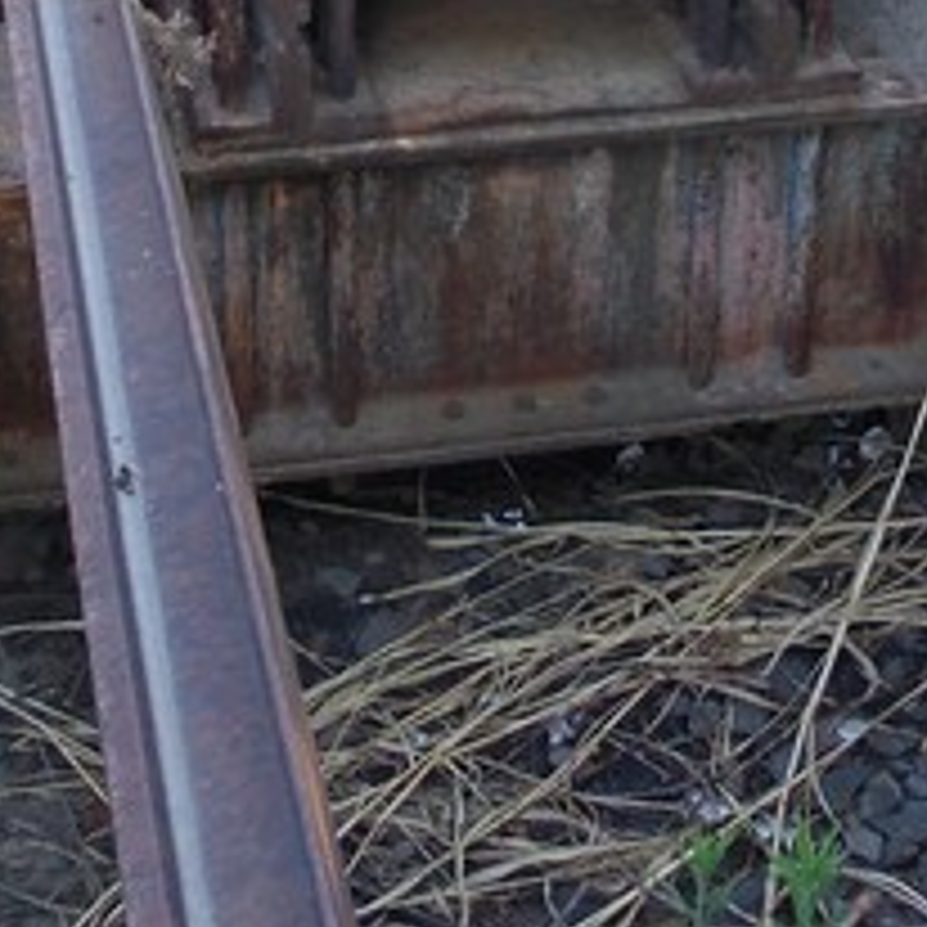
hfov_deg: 18.9
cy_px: -86
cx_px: 495
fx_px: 2787
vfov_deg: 18.2
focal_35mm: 92
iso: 80
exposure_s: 1/60
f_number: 2.7
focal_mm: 4
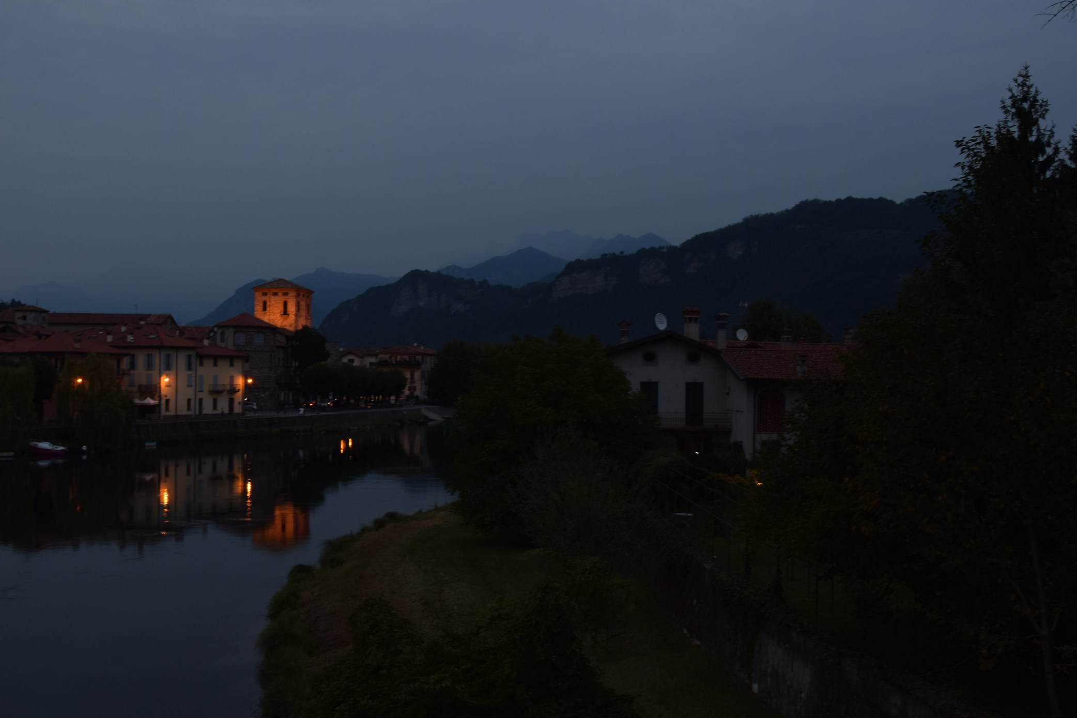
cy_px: 384
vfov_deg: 35.0
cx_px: 475
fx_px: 1137
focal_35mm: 38
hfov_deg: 50.6
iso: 200
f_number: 10
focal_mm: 22
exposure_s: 1/5
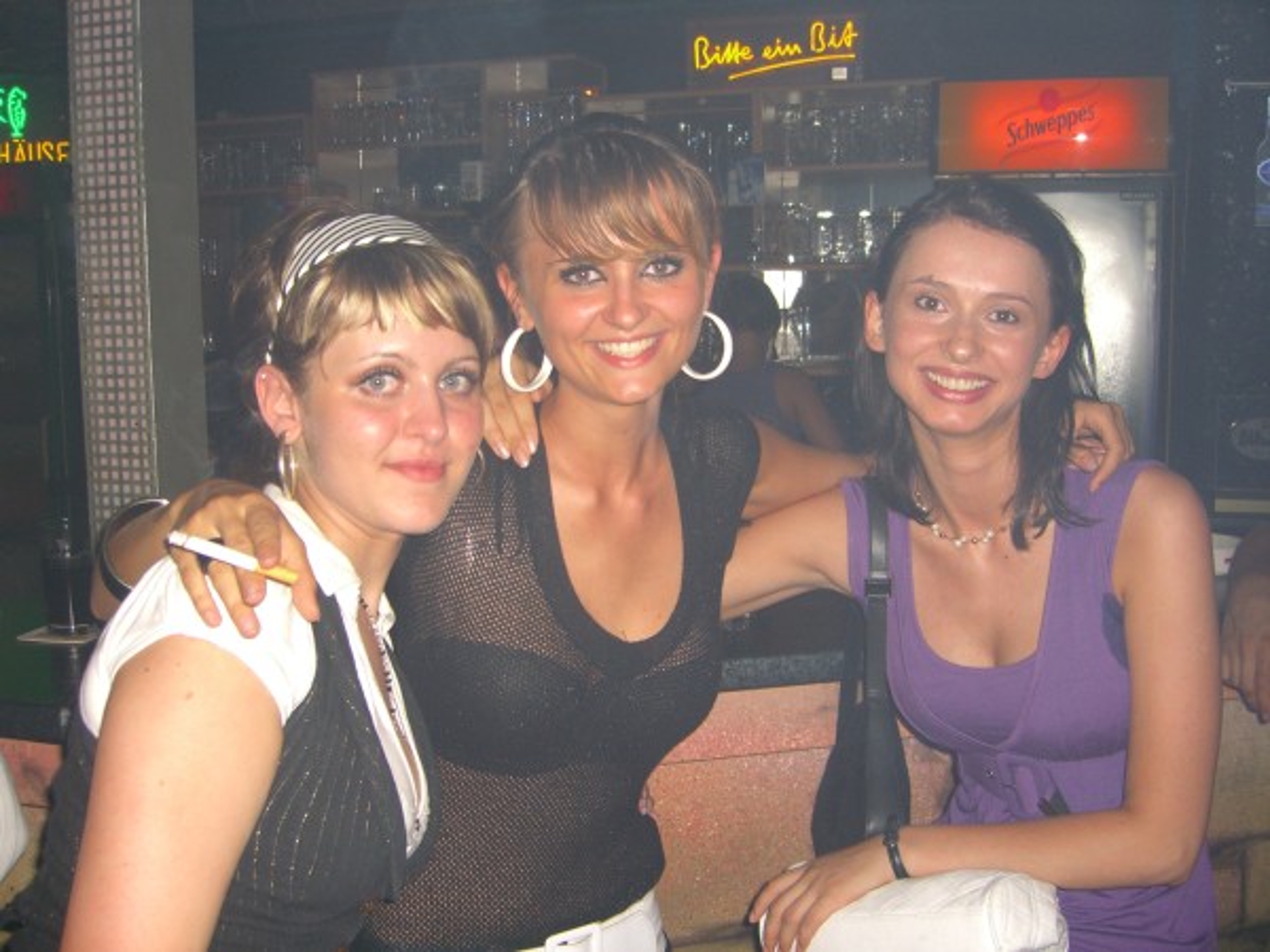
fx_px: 1394
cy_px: 476
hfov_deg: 49.0
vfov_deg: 37.7
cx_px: 635
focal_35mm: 38
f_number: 2.8
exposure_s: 1/60
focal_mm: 7.9
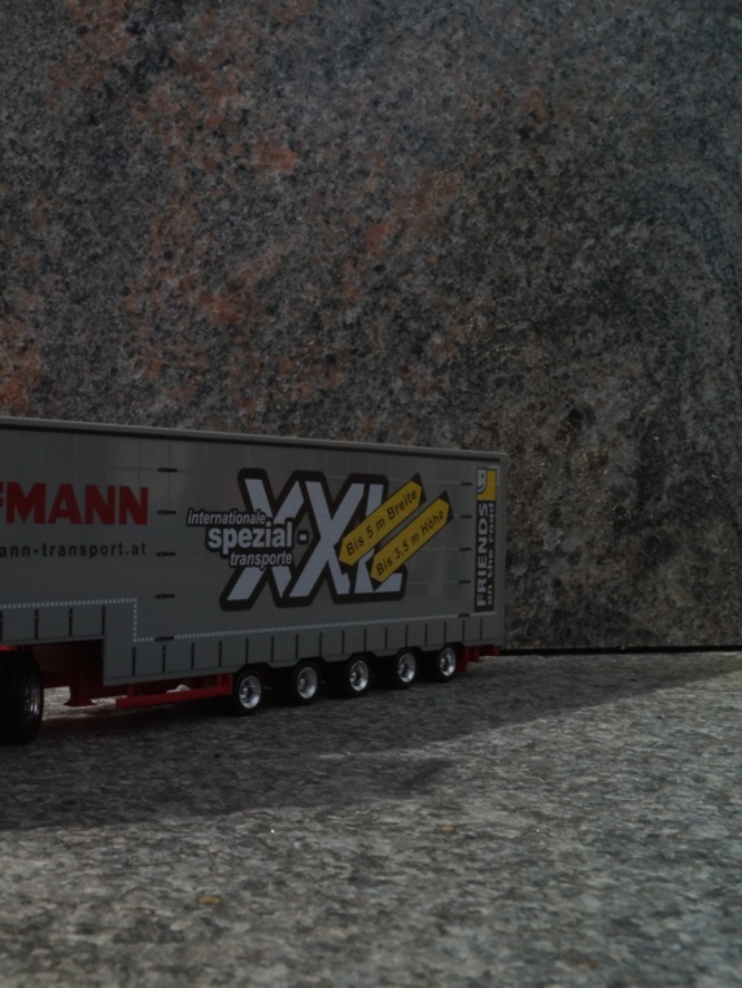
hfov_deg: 29.1
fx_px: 1371
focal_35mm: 48
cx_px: 78
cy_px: 497
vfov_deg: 39.6
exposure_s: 1/60
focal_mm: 22
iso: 500
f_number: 22
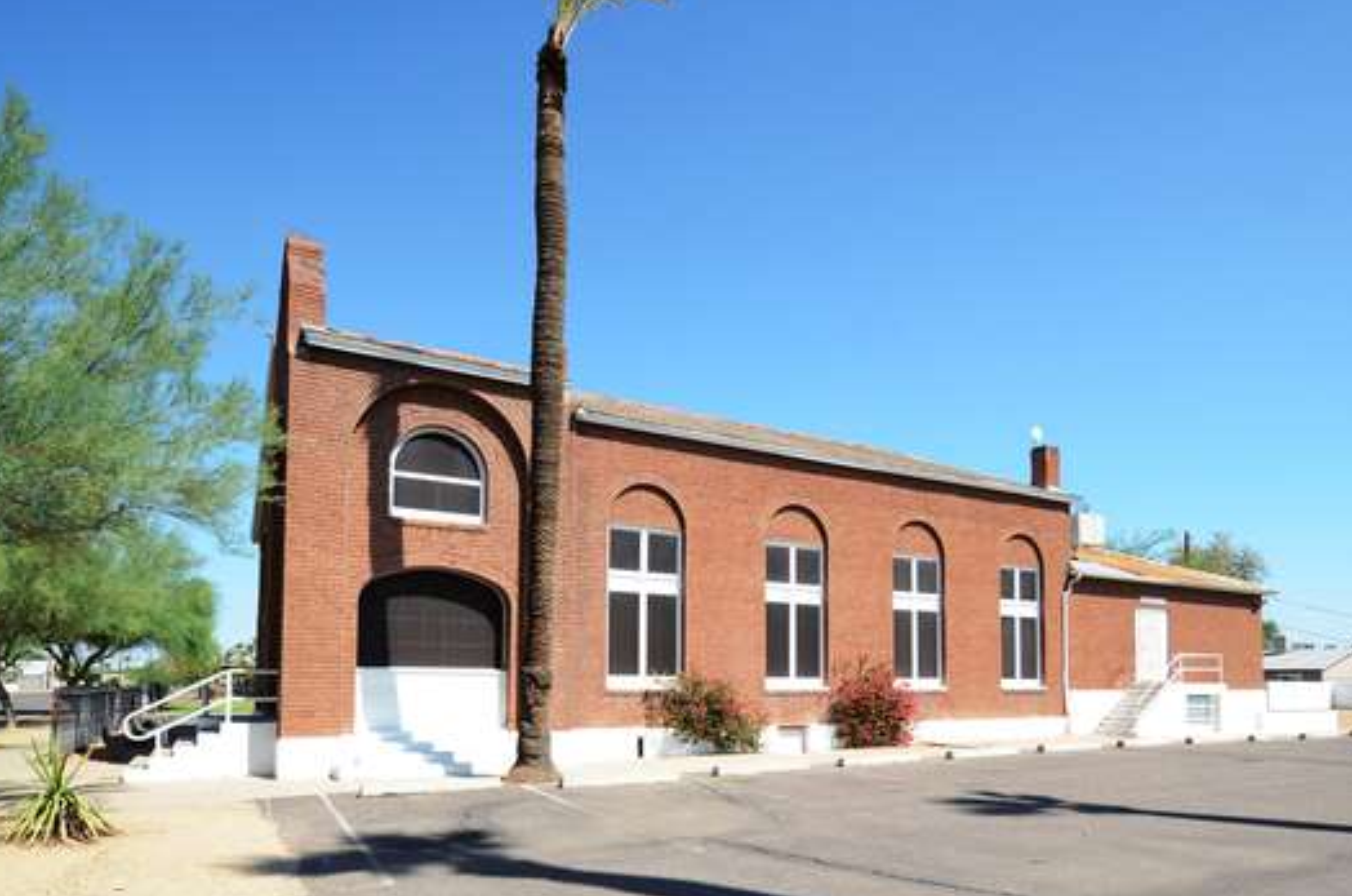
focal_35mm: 22
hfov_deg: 78.4
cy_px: 626
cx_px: 748
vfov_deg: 55.3
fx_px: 824
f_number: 5.6
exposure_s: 1/2000
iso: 400
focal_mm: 10
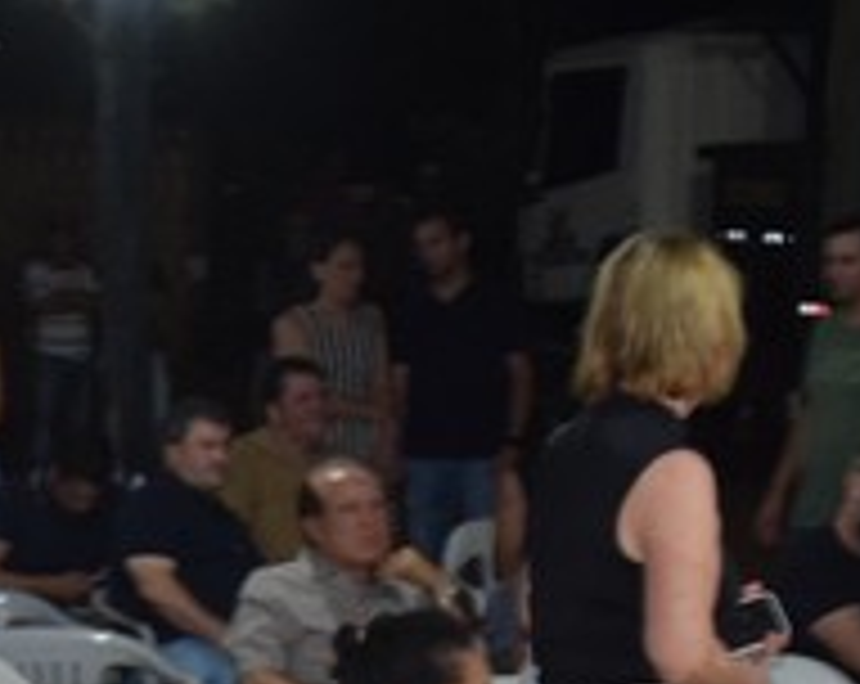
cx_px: -90
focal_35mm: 146
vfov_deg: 10.3
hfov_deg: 13.0
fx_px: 3709
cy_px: 904
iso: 1250
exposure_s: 1/60
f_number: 3.5
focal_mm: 22
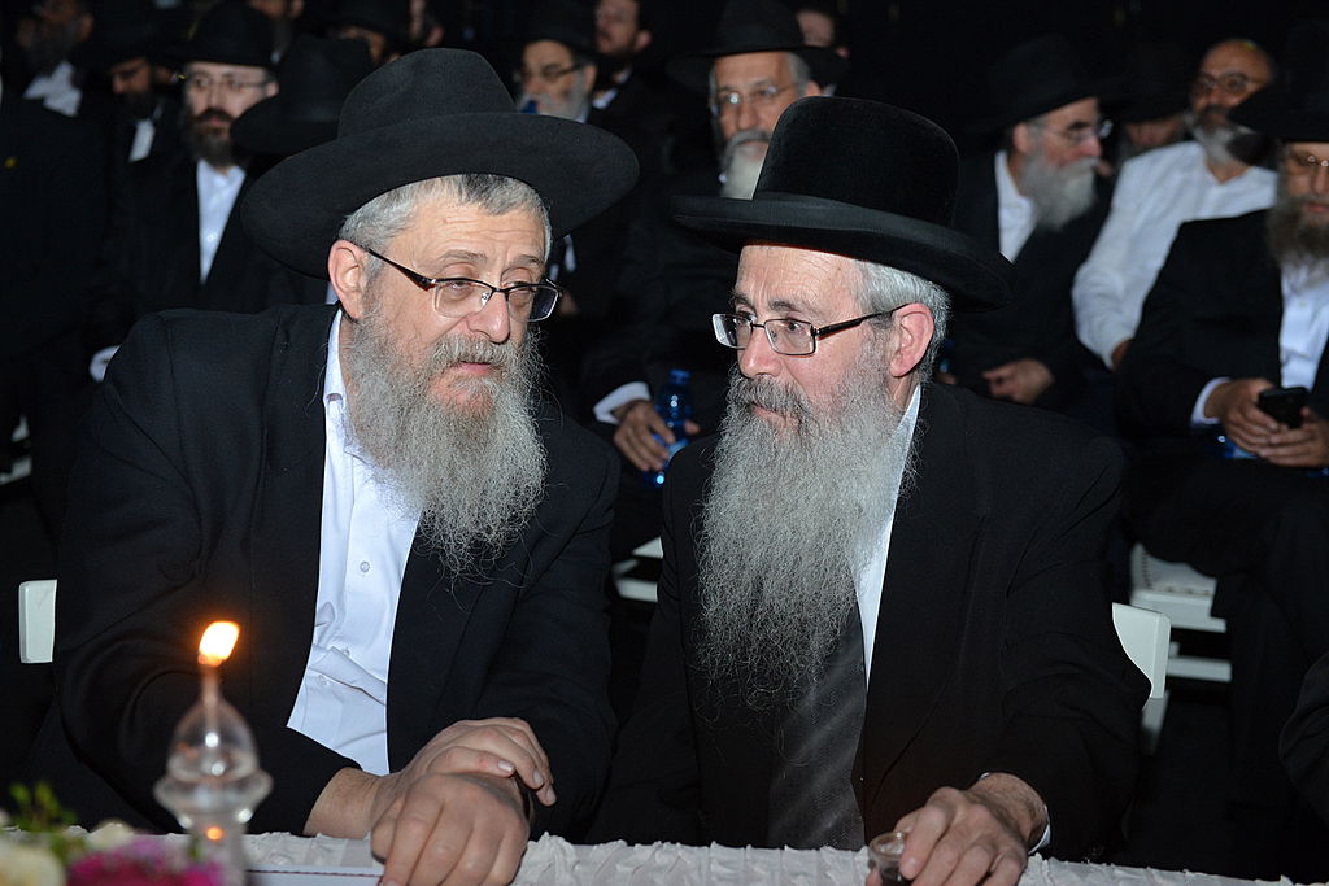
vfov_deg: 24.6
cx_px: 664
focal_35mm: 55
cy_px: 443
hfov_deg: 36.2
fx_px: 2031
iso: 2000
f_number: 4
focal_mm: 55
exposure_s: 1/100
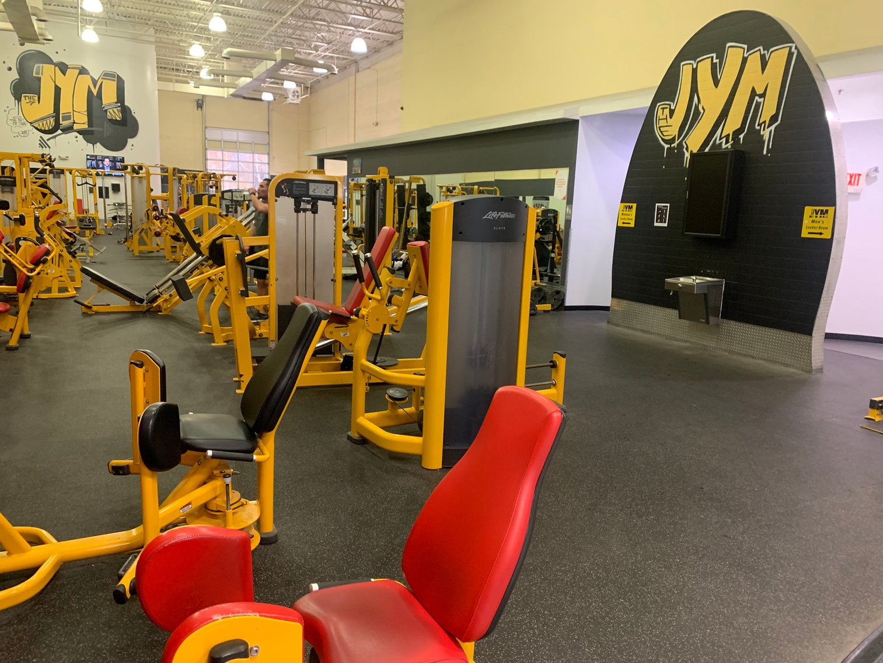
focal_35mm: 26
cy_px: 332
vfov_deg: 53.1
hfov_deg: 67.3
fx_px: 663
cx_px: 442
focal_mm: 4.25
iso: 320
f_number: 1.8
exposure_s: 1/60
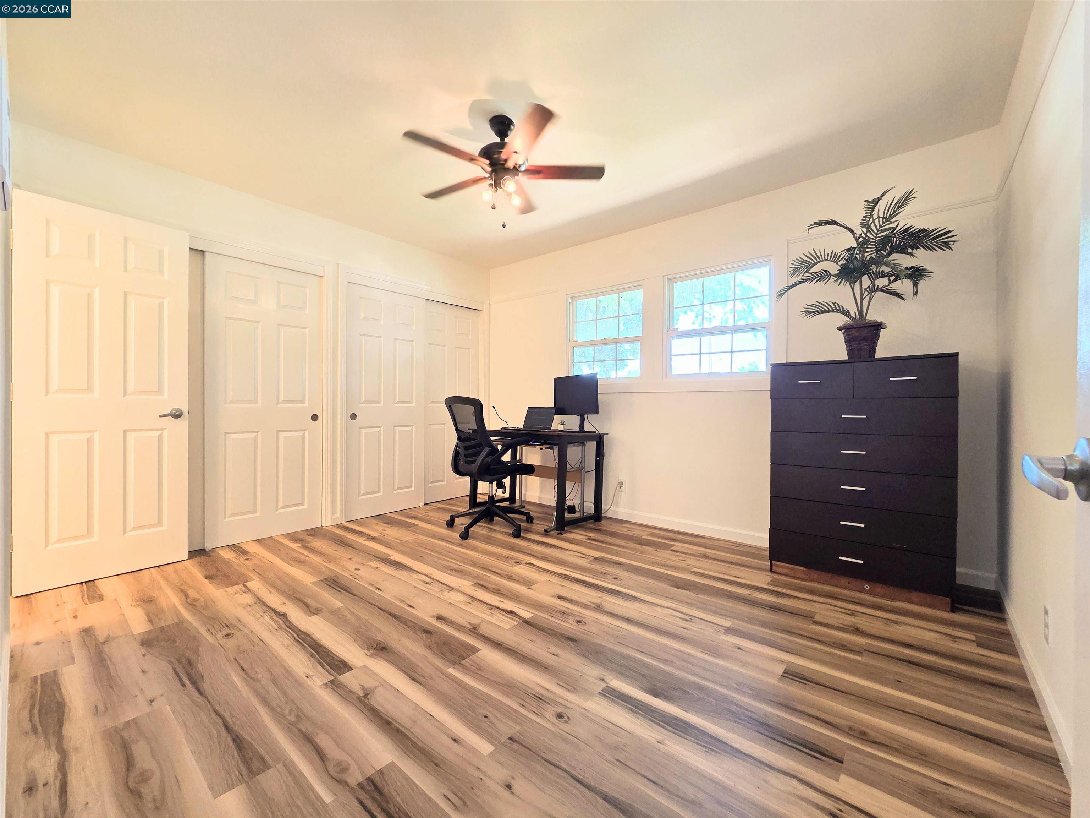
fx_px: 409
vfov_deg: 89.9
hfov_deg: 106.2
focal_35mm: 13
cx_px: 545
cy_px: 409
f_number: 2.2
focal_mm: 2.2
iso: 160
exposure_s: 1/60
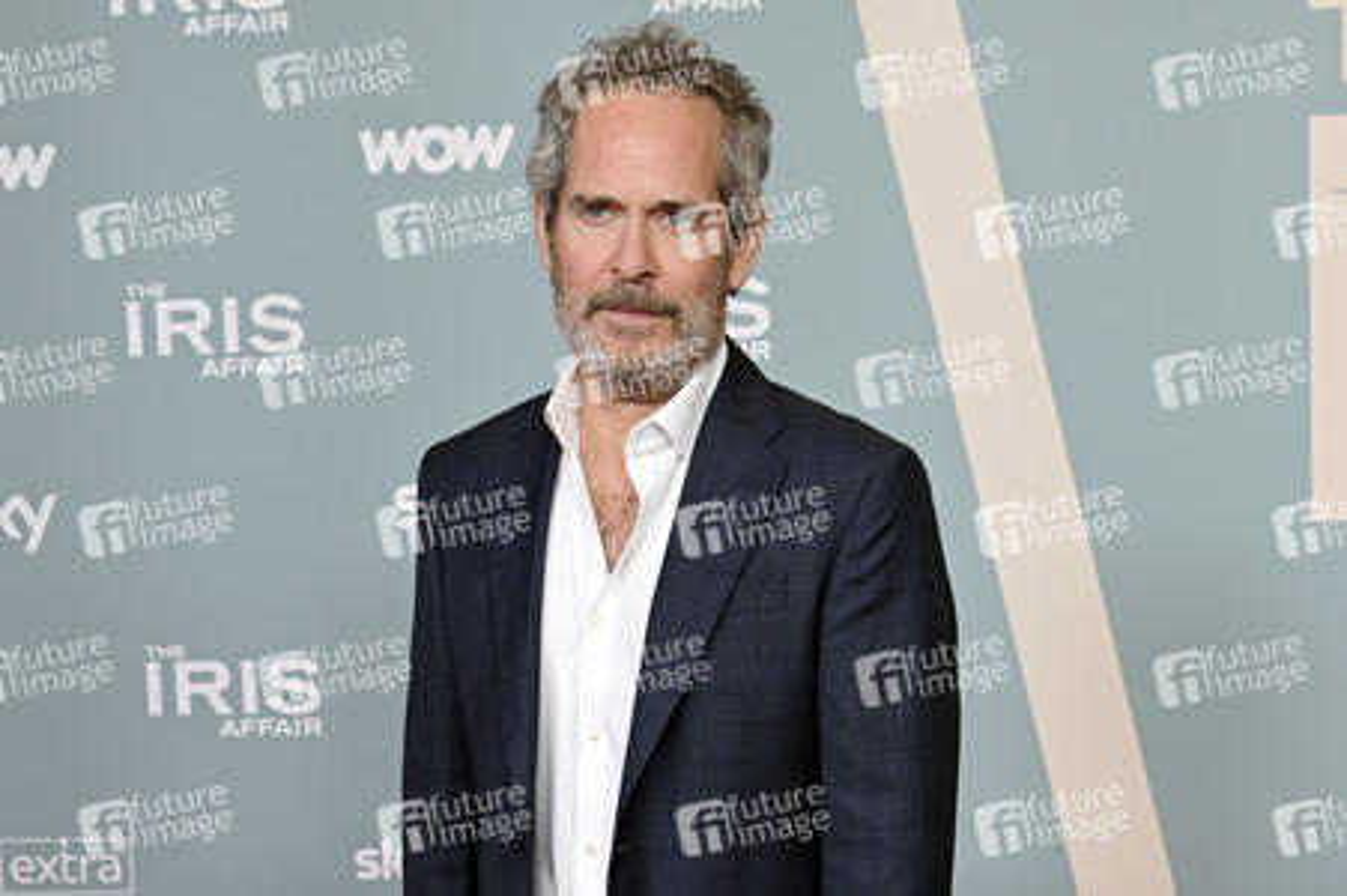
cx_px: 674
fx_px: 2019
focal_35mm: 54
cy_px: 448
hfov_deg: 36.9
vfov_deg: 25.0
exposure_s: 1/125
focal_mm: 54
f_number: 6.3
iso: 640
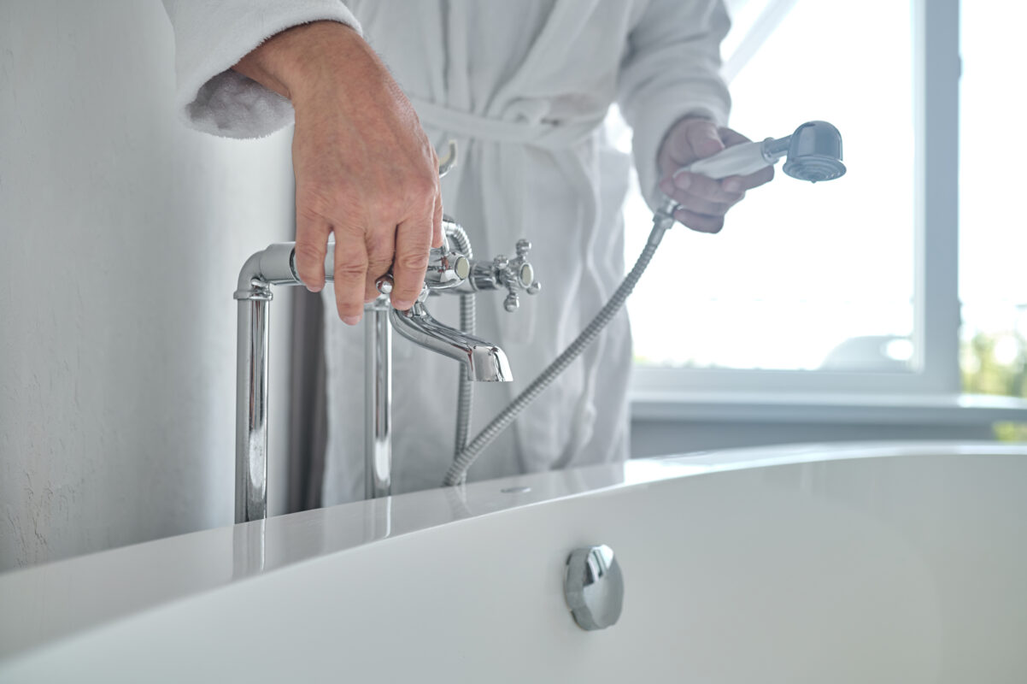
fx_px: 998
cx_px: 514
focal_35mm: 35
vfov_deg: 37.8
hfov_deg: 54.5
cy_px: 342
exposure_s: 1/320
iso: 200
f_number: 2.8
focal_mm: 35
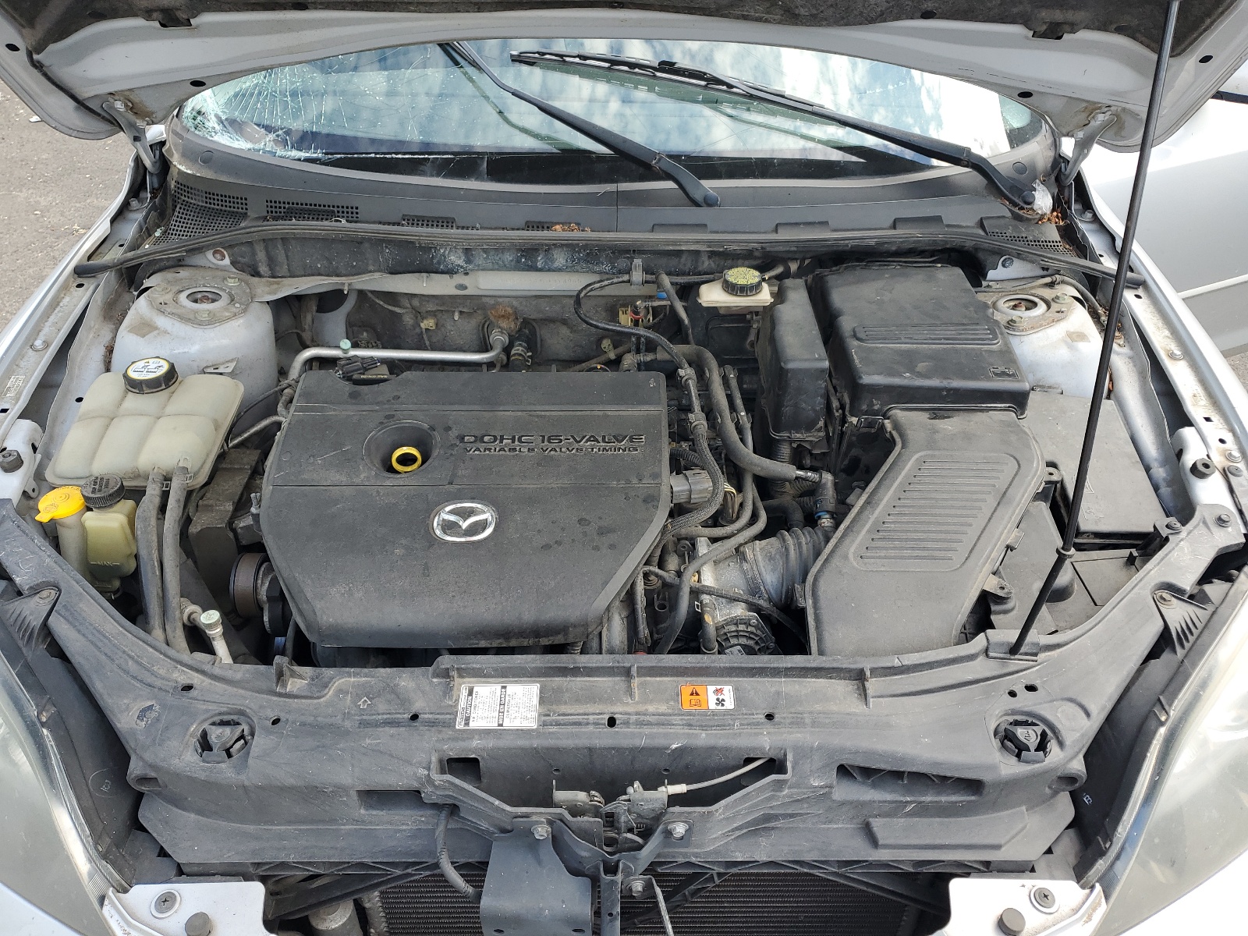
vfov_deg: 53.1
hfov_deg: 67.3
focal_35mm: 26
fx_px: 937
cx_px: 624
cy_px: 468
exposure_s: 1/278
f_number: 1.5
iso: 50
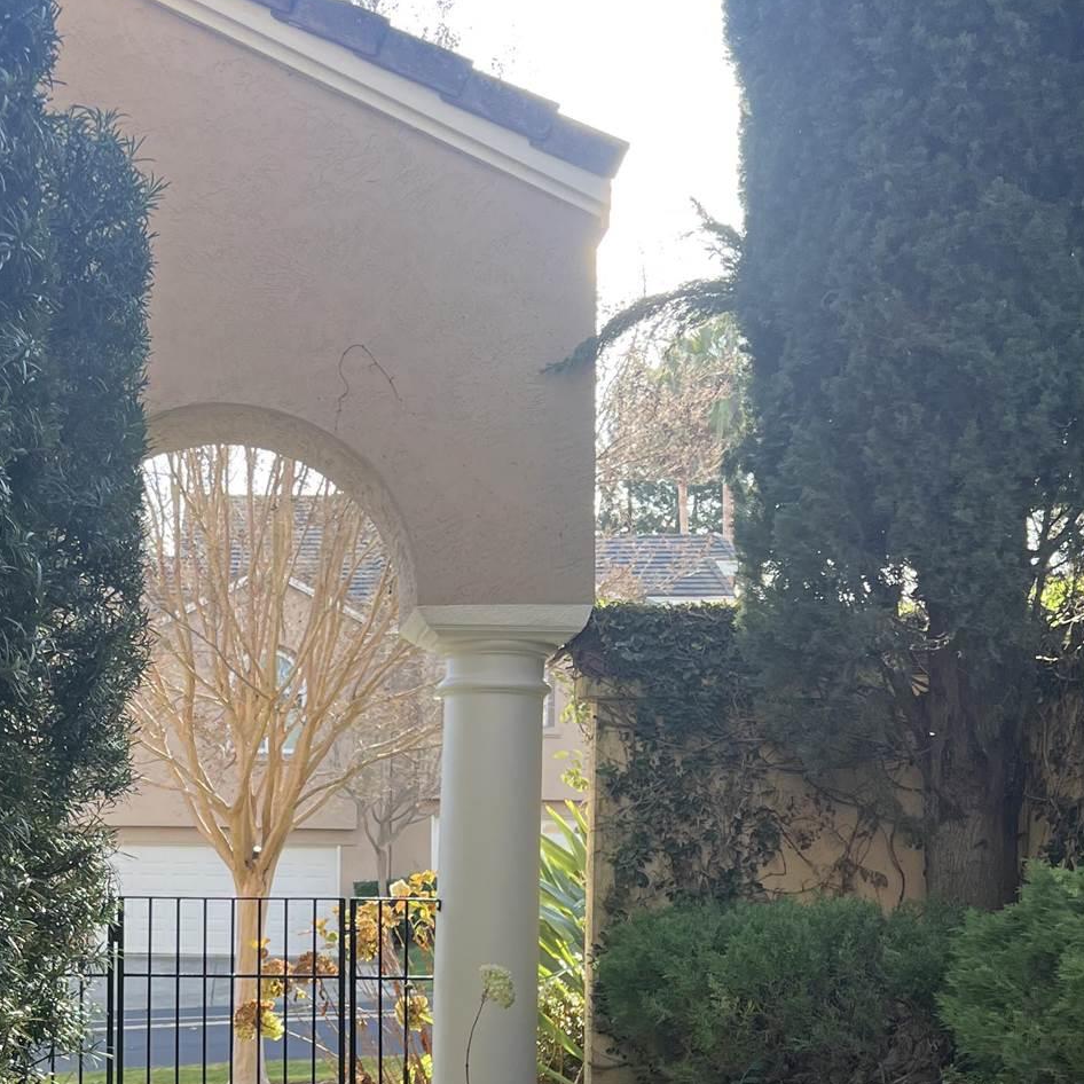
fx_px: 1984
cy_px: 851
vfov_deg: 29.9
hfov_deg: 29.8
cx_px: 197
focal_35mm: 56
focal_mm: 5.7
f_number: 1.5
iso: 50
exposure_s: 1/351
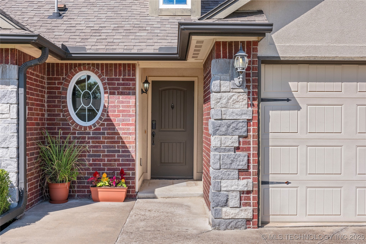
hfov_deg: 50.7
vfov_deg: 35.0
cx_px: 183
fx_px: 386
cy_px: 122
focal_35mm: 38
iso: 640
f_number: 11
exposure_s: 1/500
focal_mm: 38
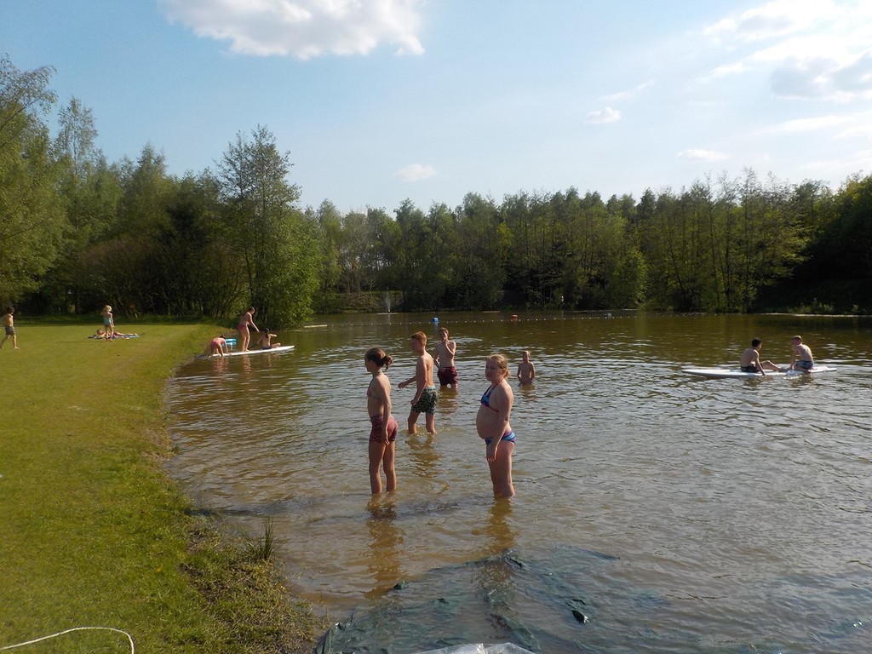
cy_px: 327
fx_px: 756
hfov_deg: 60.0
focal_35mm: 30
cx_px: 436
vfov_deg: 46.8
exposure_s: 1/1250
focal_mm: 4.1
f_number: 3.3
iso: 125
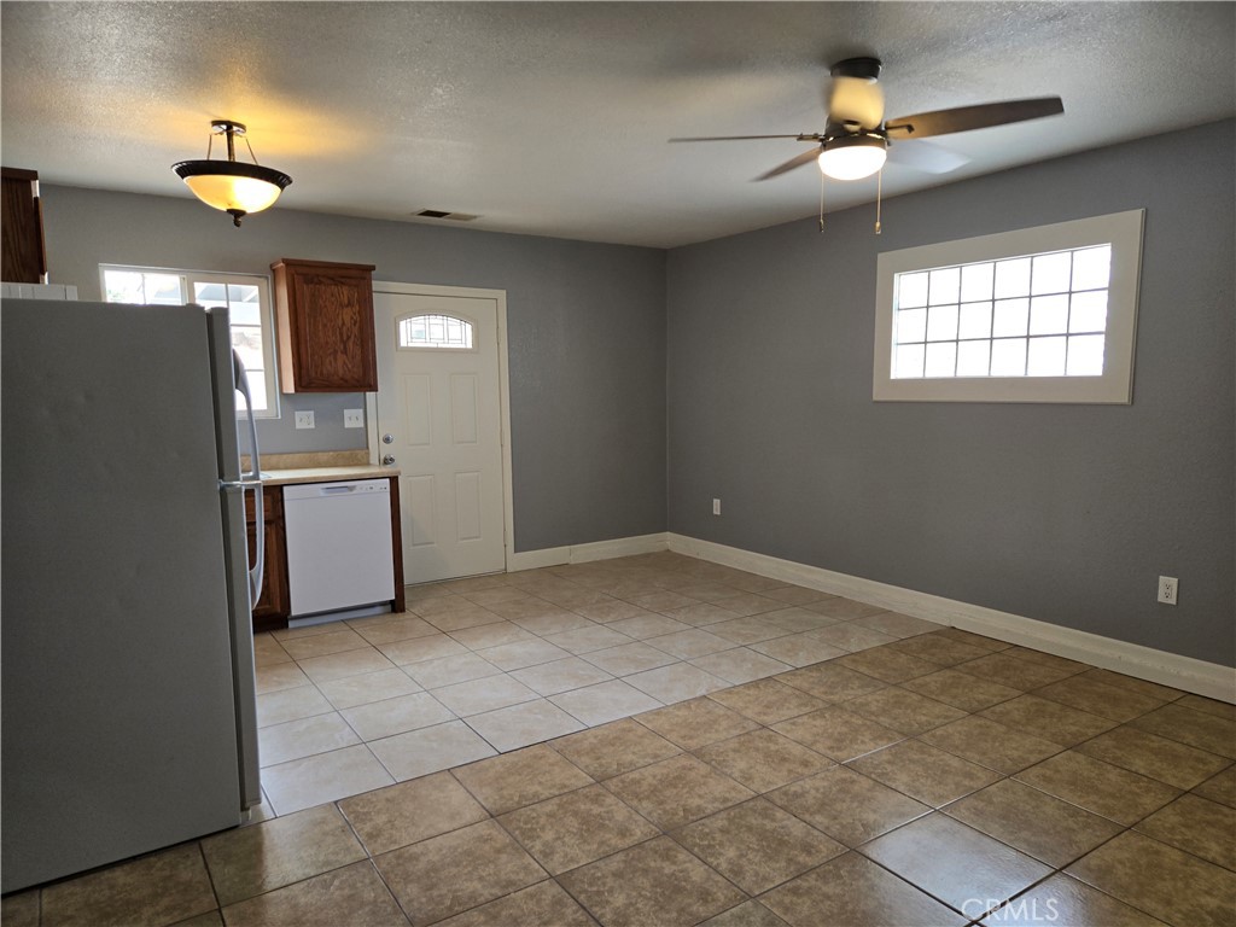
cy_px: 464
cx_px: 618
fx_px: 821
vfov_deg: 58.9
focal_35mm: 23
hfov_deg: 73.9
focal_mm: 5.4
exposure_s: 1/120
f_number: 1.8
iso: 100
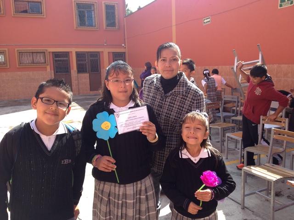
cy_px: 110
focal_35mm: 35
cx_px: 147
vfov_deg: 40.7
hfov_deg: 52.6
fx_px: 297
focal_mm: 4.28
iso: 50
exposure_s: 1/349
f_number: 2.4
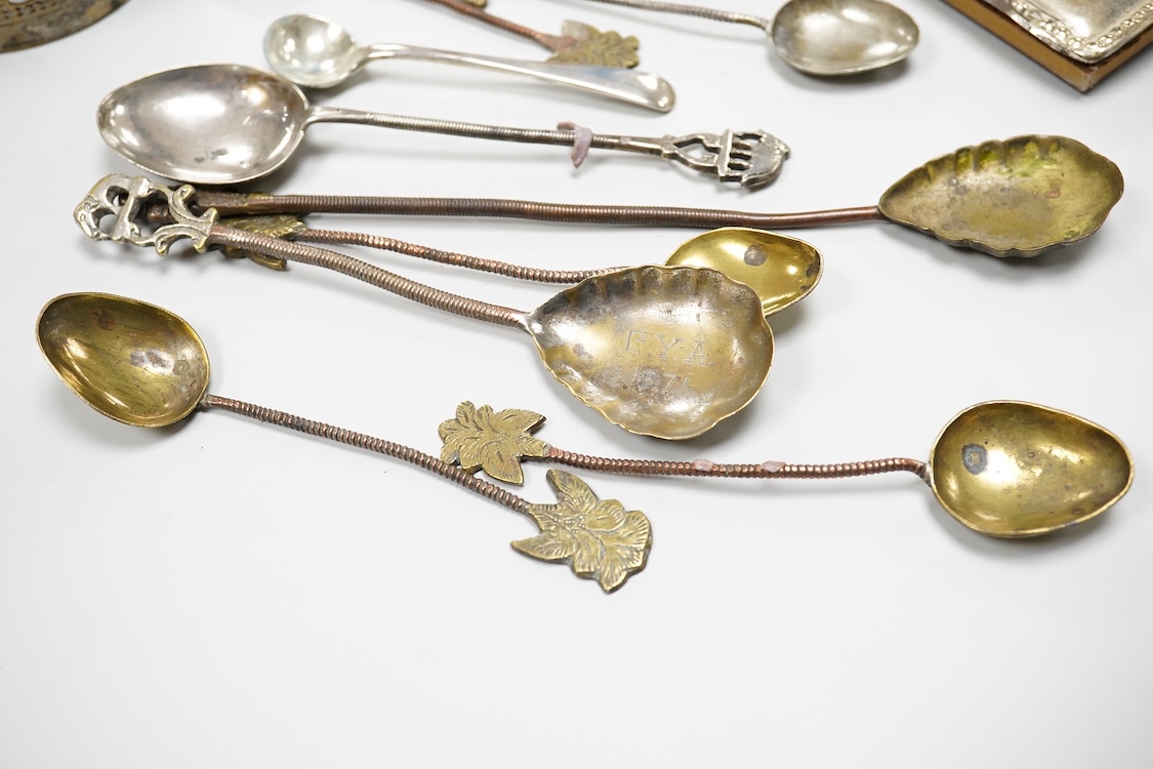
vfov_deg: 29.9
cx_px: 576
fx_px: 1441
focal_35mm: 45
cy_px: 384
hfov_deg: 43.6
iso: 2500
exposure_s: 1/200
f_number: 8
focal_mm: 30
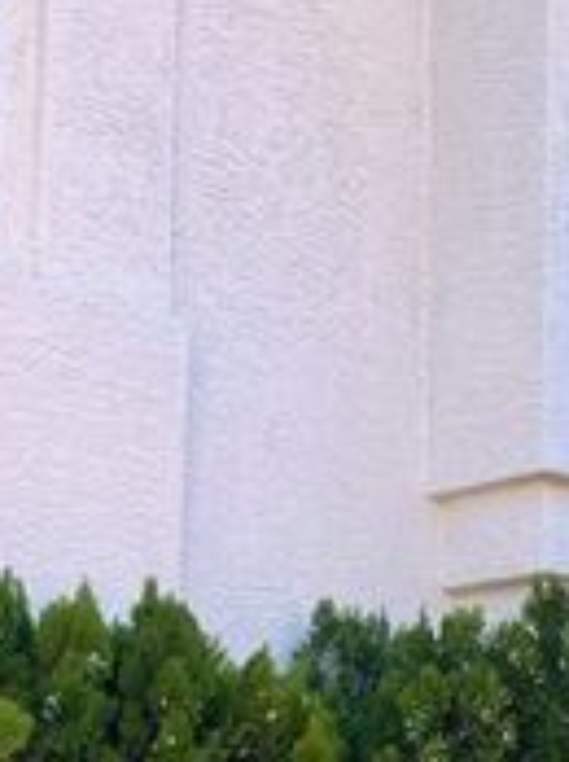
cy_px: 681
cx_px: 481
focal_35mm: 96
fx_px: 2109
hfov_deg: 15.2
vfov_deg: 20.1
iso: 32
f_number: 1.6
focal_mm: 5.1
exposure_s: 1/836
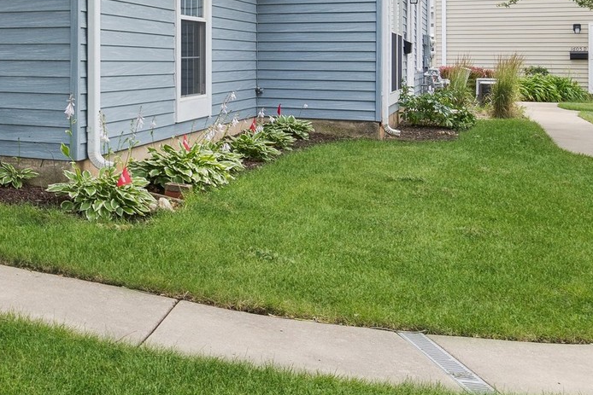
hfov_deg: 34.1
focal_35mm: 49
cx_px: -80
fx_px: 807
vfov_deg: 26.7
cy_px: 52
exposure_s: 1/125
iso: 250
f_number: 8
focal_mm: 14
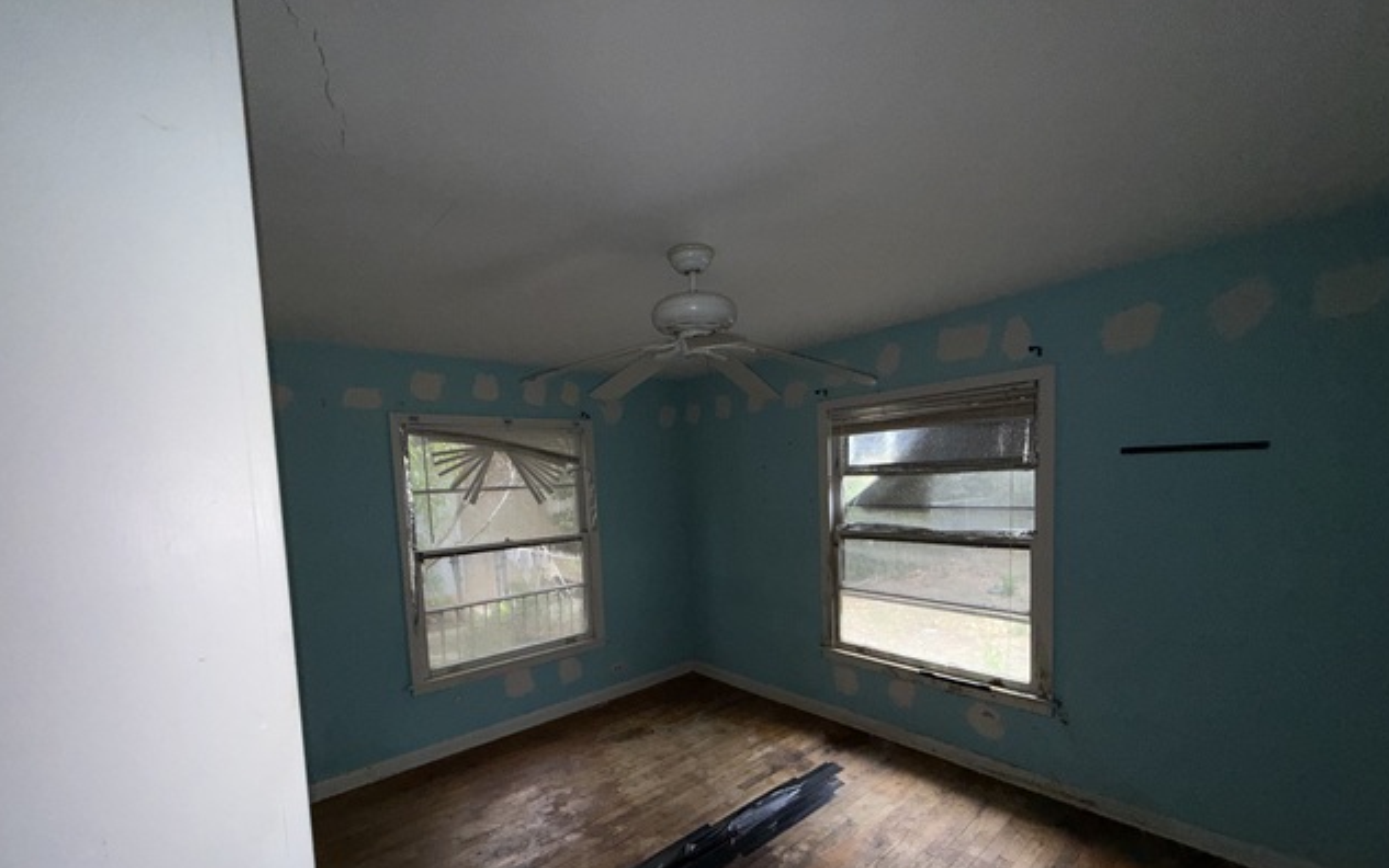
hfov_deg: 101.4
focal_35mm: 15
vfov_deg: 74.0
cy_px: 524
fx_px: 568
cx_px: 698
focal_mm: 2.22
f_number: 2.2
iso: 80
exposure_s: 1/102
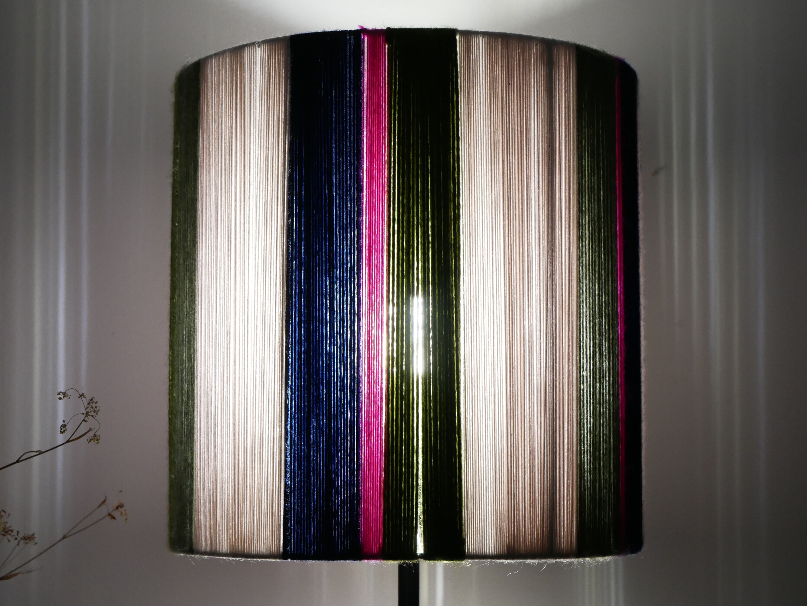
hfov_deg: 27.8
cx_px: 404
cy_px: 303
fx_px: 1633
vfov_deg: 21.0
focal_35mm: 70
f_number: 5.2
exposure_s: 1/80
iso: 1000
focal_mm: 35
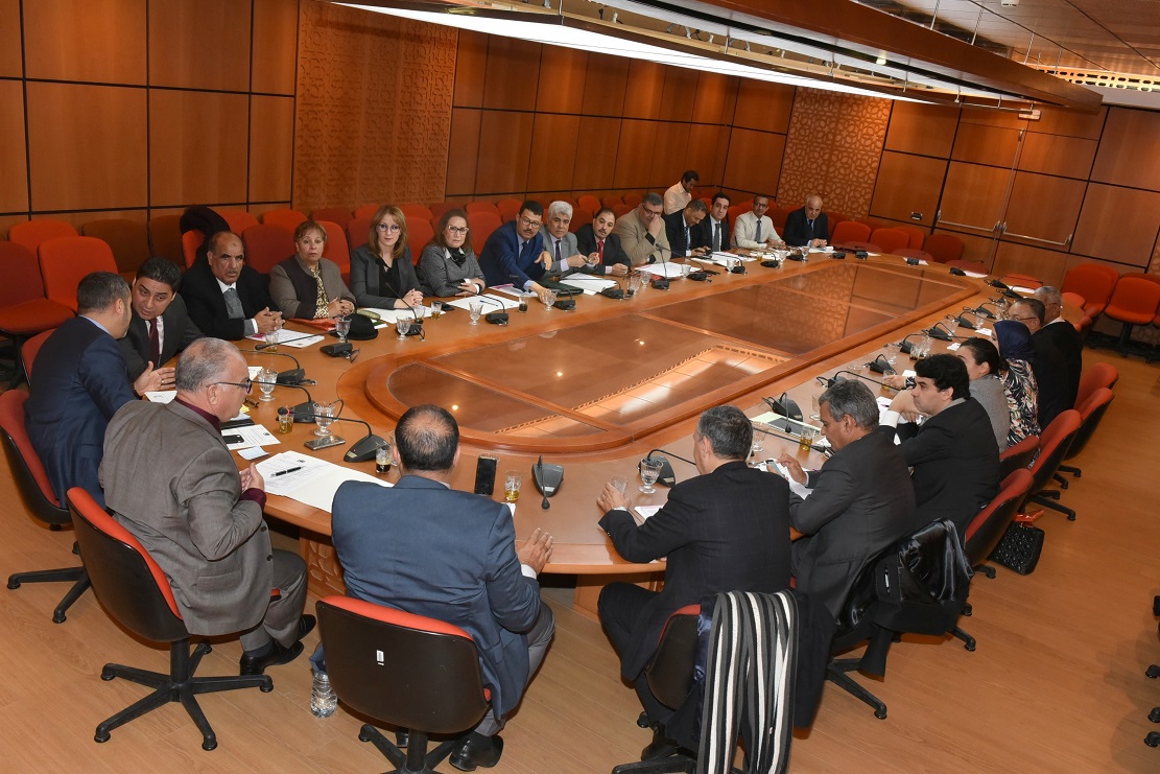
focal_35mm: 32
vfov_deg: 41.1
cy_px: 387
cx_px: 580
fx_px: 1031
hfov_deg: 58.7
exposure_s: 1/60
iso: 3200
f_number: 10
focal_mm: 32
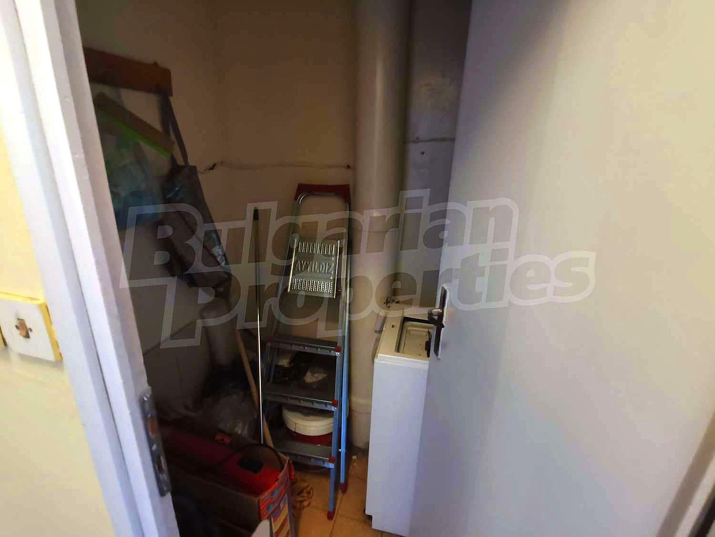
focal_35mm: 17
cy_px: 268
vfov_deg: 74.7
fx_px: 351
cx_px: 358
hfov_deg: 91.0
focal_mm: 2.23
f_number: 2.2
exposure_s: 1/25
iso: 320
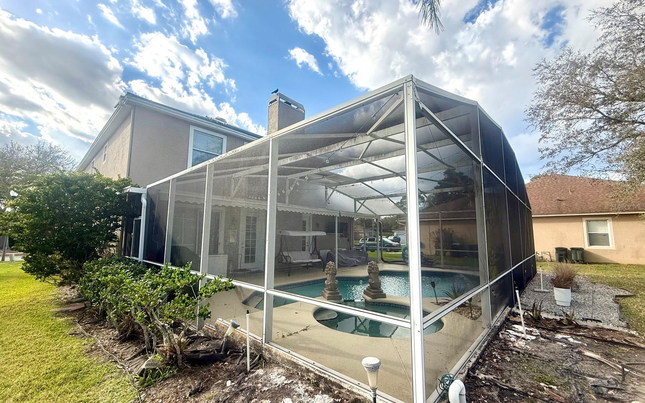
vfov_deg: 74.8
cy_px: 206
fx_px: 264
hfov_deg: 101.5
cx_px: 323
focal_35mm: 15
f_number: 2.2
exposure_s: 1/590
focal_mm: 2.22
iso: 64
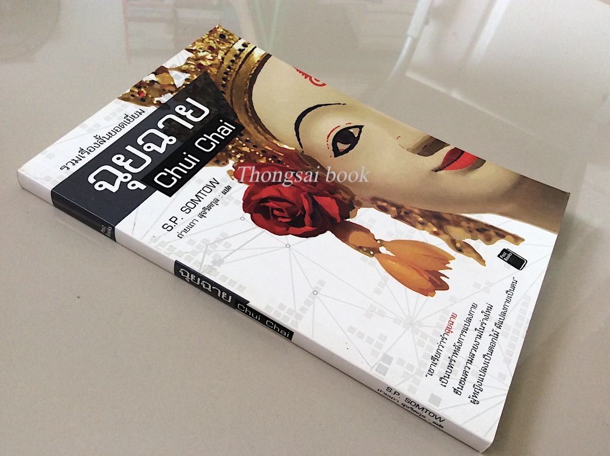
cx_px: 305
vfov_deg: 44.1
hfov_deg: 56.9
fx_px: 563
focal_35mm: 32
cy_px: 228
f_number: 2.4
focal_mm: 3.3
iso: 50
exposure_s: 1/25
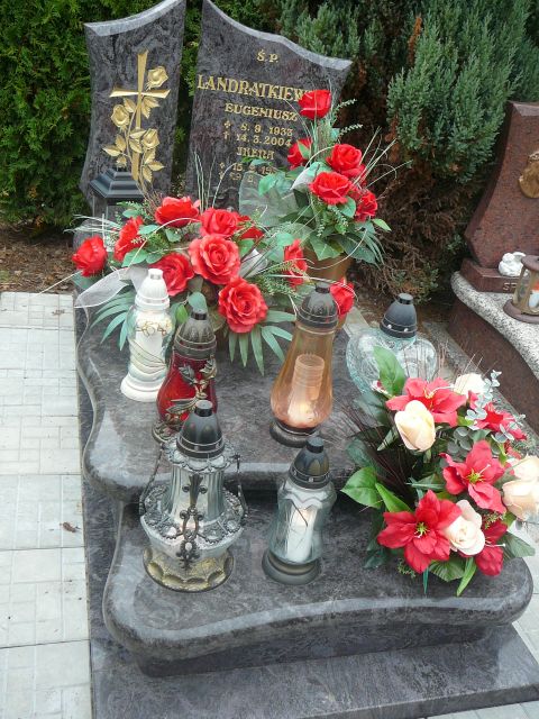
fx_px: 727
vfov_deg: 52.6
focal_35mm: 35
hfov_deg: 40.7
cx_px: 270
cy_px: 360
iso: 100
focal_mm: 5.2
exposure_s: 1/50
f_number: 2.8
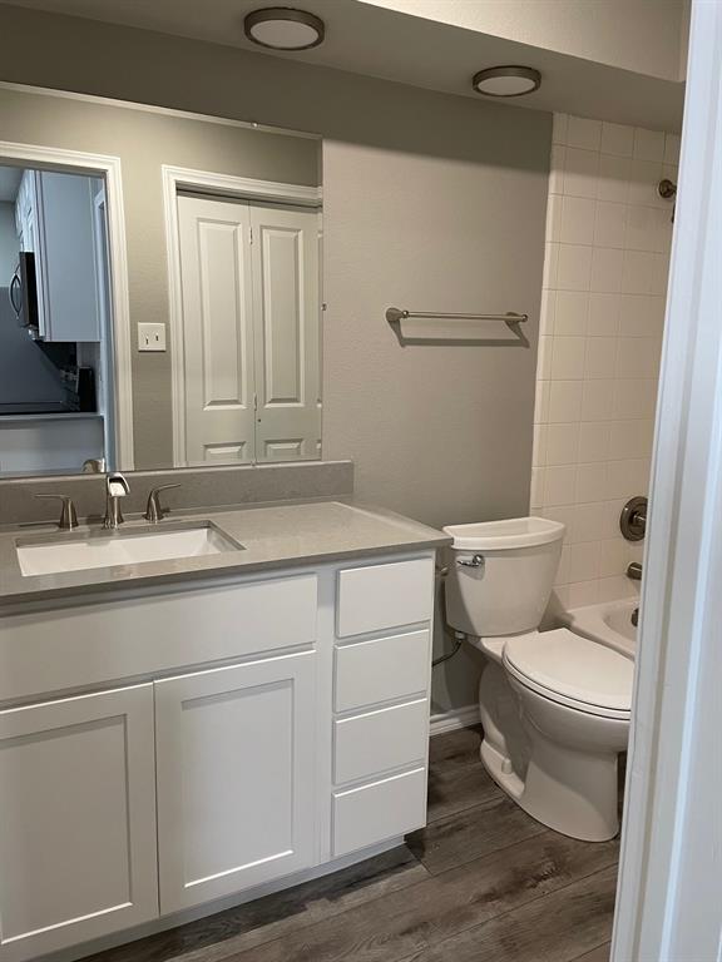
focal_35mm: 26
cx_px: 361
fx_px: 723
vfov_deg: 67.3
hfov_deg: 53.1
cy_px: 481
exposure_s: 1/59
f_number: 1.6
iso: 160
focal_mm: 4.2
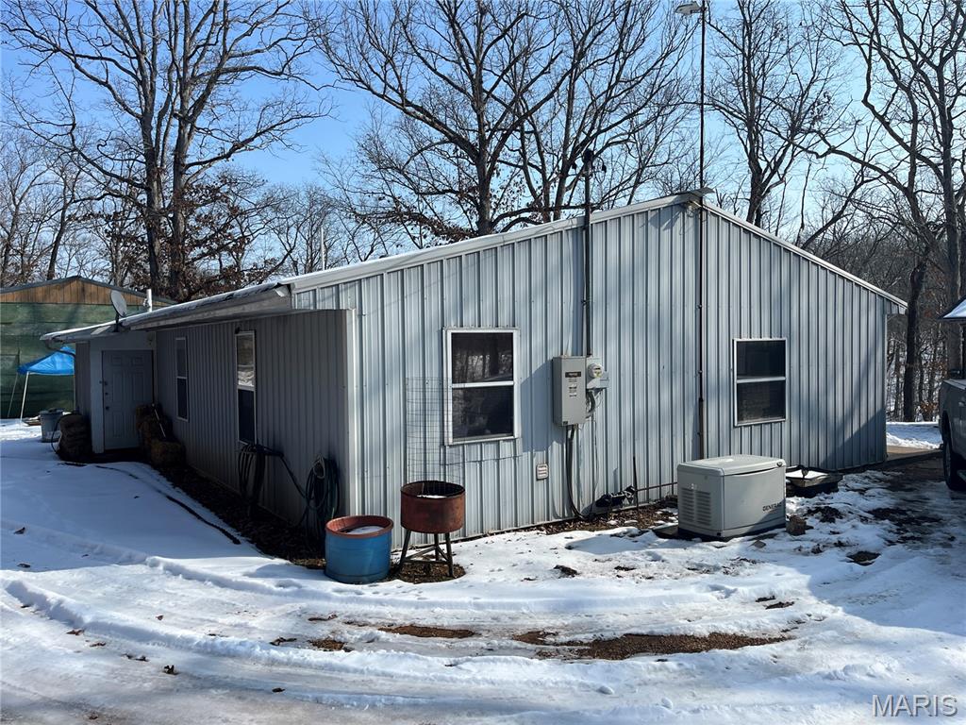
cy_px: 362
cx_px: 483
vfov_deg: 53.1
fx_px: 726
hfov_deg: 67.3
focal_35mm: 26
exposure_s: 1/4016
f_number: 1.6
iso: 50
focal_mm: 5.1
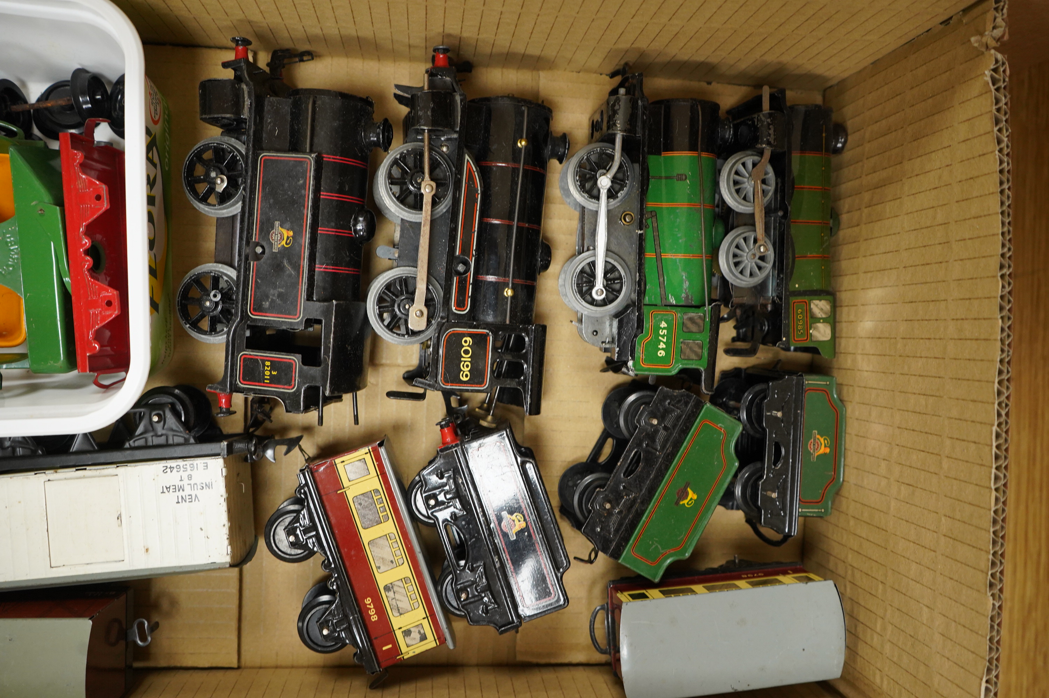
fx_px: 815
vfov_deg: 46.3
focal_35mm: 28
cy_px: 349
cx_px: 524
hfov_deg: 65.5
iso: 2500
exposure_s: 1/100
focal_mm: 28
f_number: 5.6
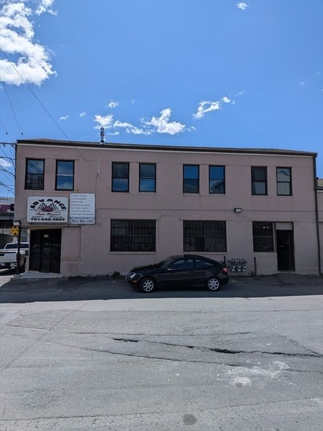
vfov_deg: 71.6
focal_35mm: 24
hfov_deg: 56.8
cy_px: 216
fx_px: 299
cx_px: 162
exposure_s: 1/3425
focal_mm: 4.53
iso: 30
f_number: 1.7
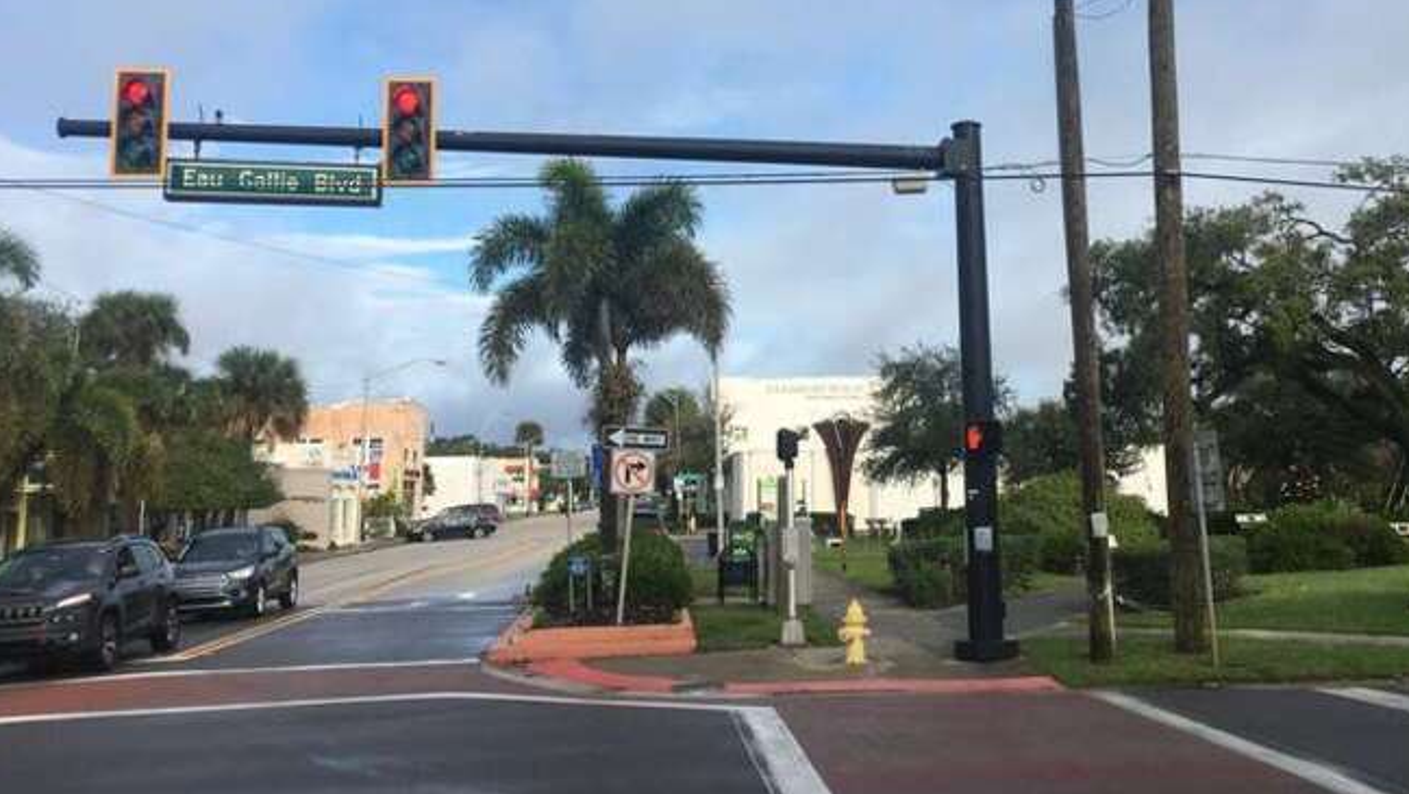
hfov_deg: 51.3
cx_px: 846
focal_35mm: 39
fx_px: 1458
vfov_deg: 30.3
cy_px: 283
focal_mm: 4.15
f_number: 2.2
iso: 25
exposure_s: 1/1054
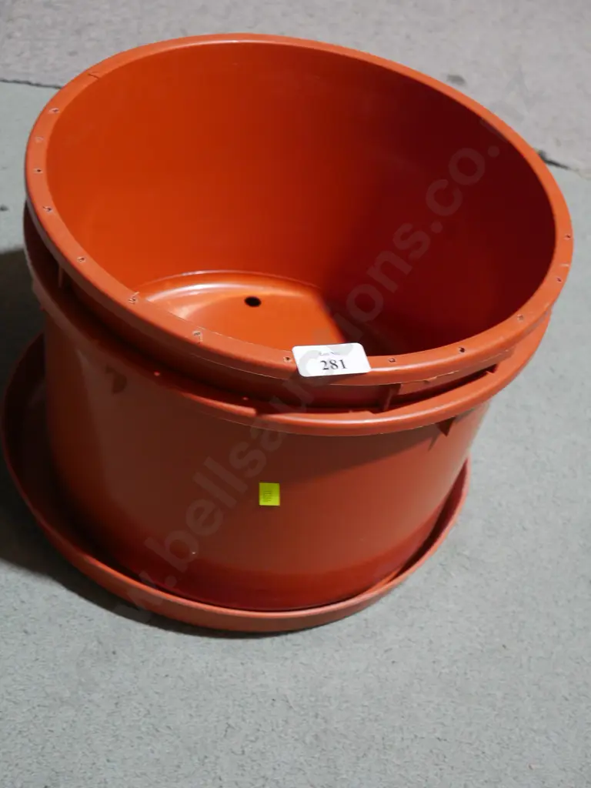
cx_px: 296
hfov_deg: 25.2
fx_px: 1320
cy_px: 394
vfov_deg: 33.2
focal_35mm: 58
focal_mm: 29
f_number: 5.6
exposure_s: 1/60
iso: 1250
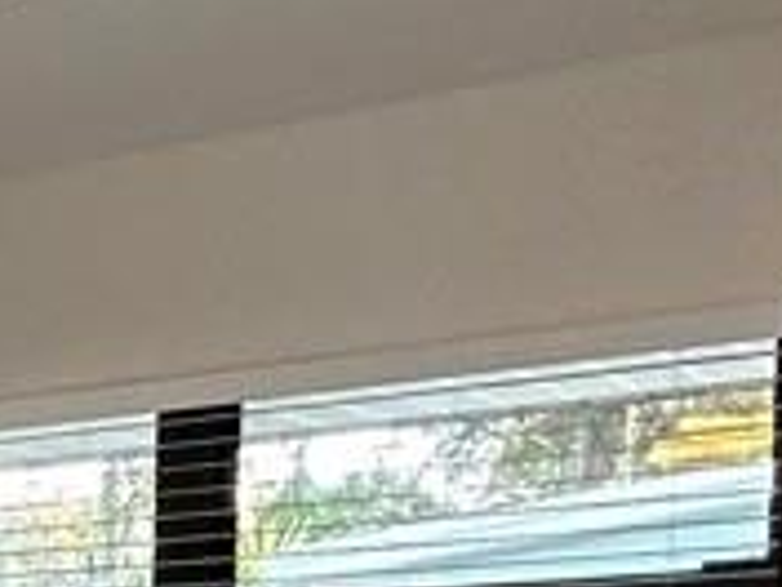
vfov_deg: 13.4
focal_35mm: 102
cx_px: -1289
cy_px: 978
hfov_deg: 12.7
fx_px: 2304
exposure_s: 1/60
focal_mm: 2.22
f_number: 2.2
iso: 160
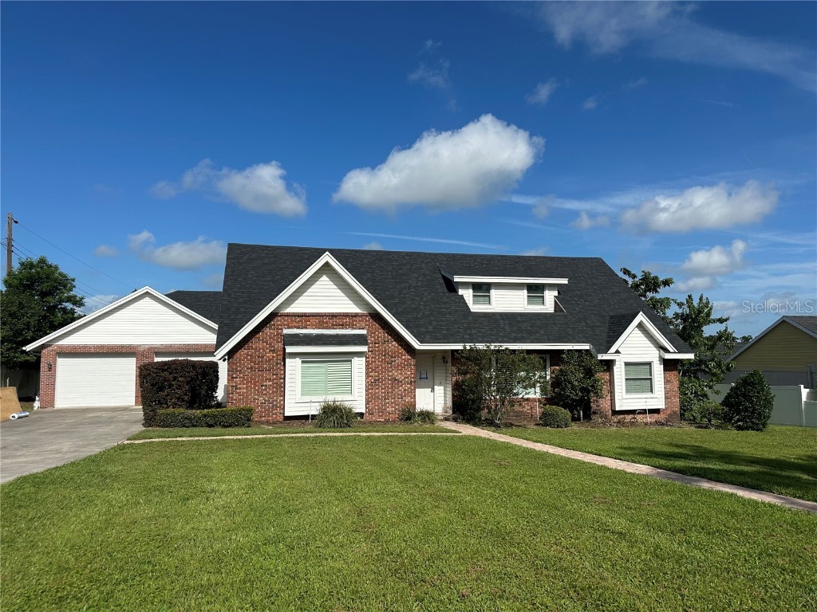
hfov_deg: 71.6
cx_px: 408
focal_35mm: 24
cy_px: 306
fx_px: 566
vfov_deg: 56.8
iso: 80
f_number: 1.78
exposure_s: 1/7042
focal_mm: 6.86
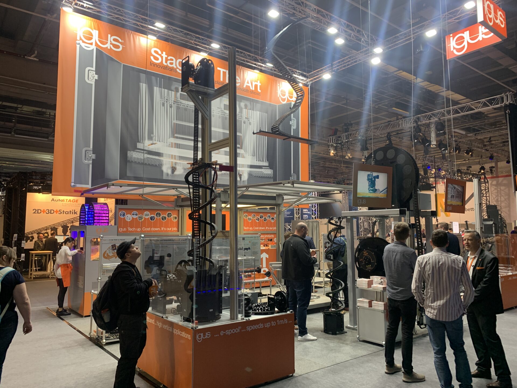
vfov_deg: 53.1
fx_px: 388
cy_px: 194
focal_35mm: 26
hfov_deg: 67.3
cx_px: 258
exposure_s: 1/100
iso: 100
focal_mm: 4.25
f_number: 1.8
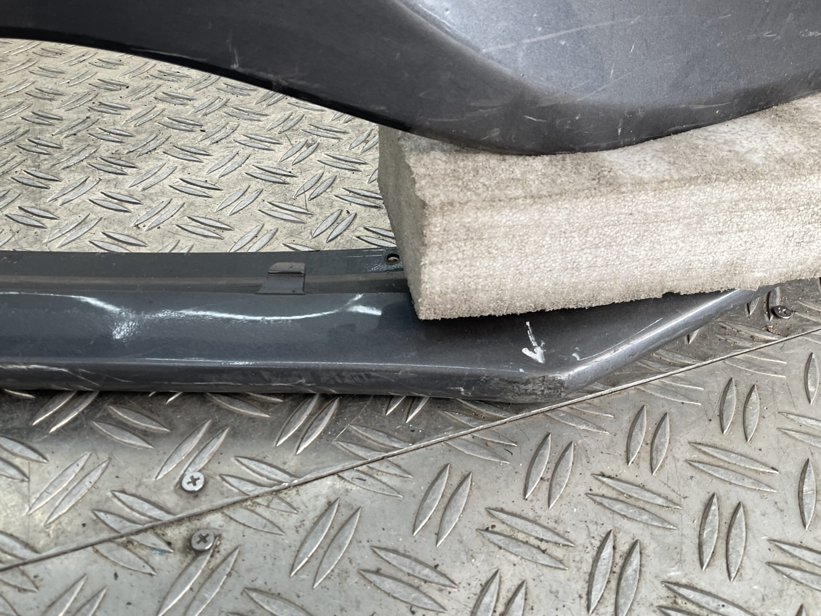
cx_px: 410
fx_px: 688
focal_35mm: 29
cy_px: 308
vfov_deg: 48.2
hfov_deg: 61.7
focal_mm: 3
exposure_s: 1/120
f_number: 1.8
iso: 20
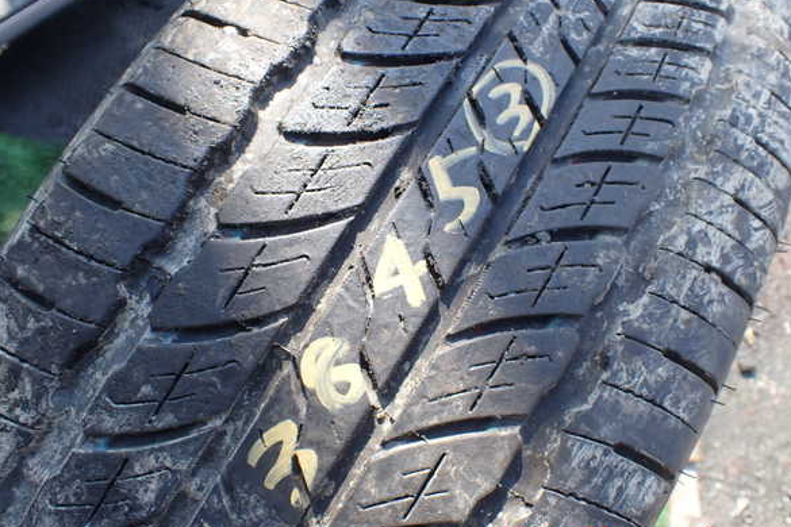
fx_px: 703
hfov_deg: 58.7
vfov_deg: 41.1
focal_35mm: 32
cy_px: 254
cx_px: 403
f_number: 3.2
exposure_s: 1/200
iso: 100
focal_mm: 5.4
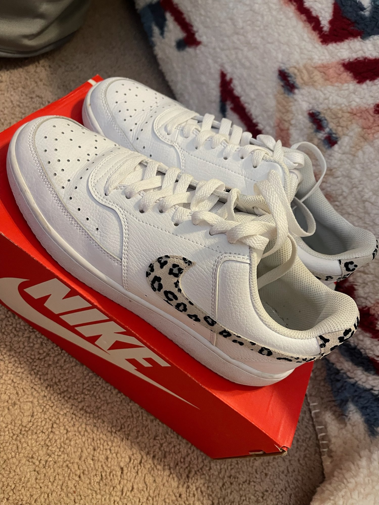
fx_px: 365
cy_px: 252
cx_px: 190
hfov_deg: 54.9
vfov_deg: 69.4
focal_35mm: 25
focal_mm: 5.1
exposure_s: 1/60
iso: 250
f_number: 1.6
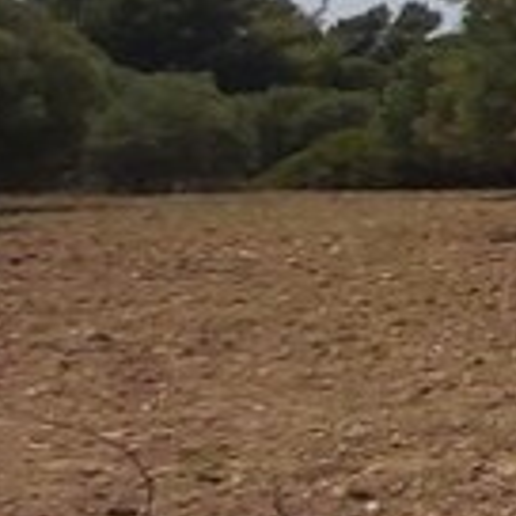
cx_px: 1734
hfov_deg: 10.0
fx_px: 1349
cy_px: 87
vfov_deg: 21.3
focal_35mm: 80
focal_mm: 1.42
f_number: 2.2
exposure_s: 1/2655
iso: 40
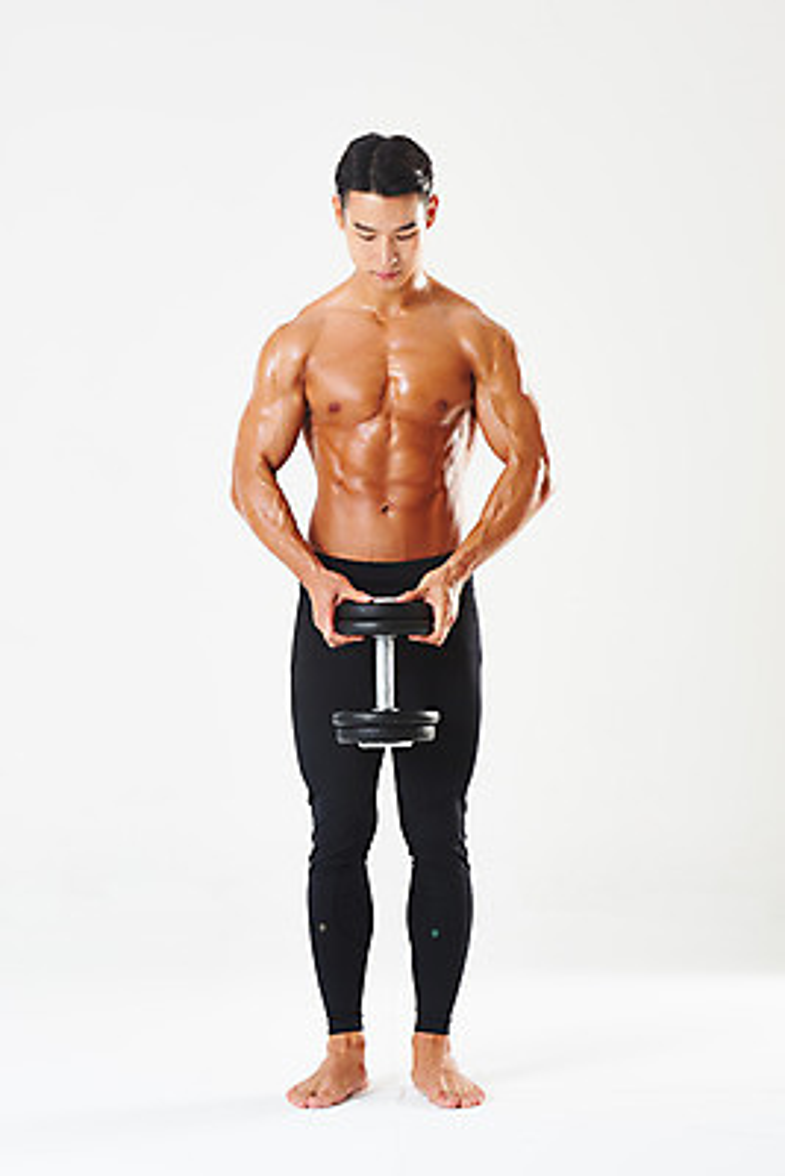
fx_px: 3104
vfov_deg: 21.5
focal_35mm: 95
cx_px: 392
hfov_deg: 14.4
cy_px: 588
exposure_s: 1/125
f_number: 11
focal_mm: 95
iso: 100
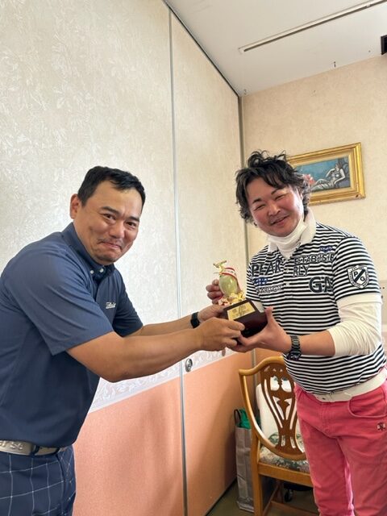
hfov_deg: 56.8
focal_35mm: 24
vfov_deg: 71.6
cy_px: 258
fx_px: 358
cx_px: 194
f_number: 1.78
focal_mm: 6.86
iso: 200
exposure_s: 1/50
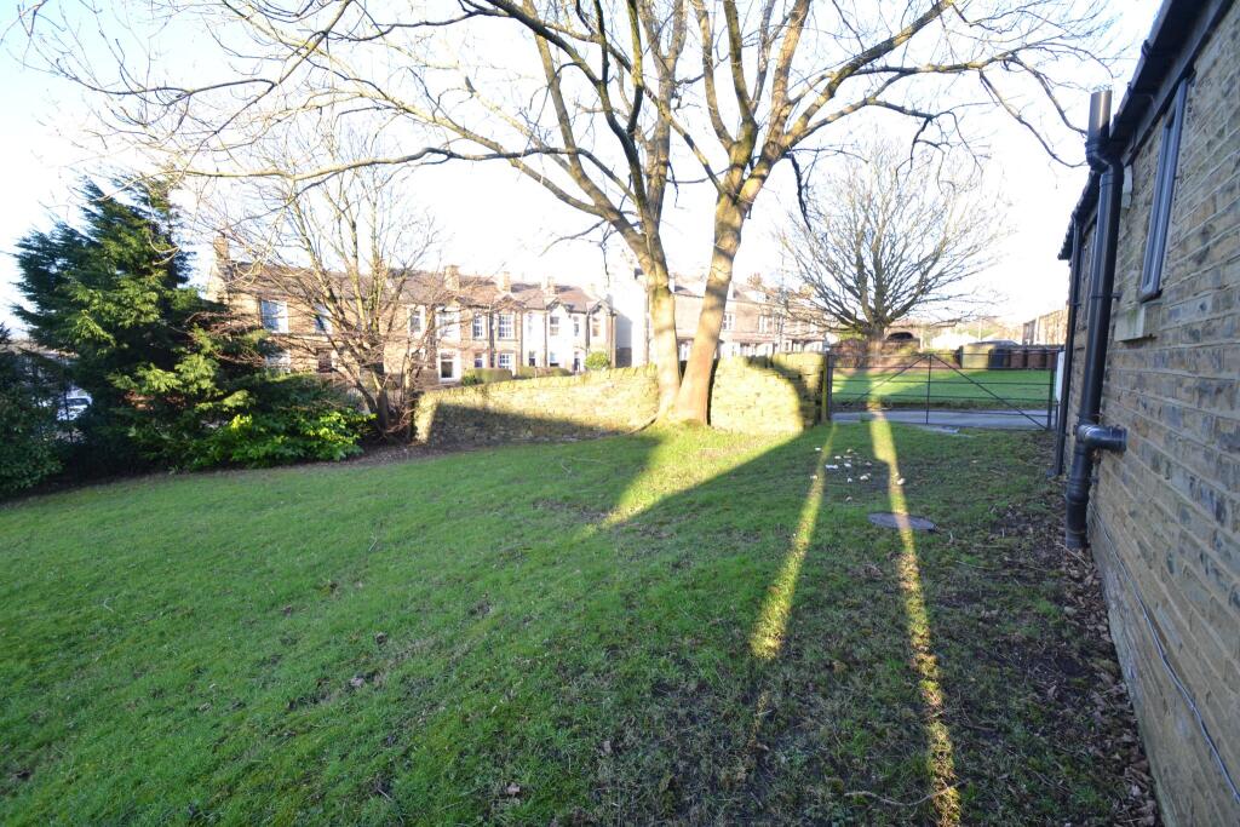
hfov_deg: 100.4
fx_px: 517
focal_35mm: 15
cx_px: 620
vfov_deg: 77.3
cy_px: 414
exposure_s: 1/125
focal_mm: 10
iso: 400
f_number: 5.6
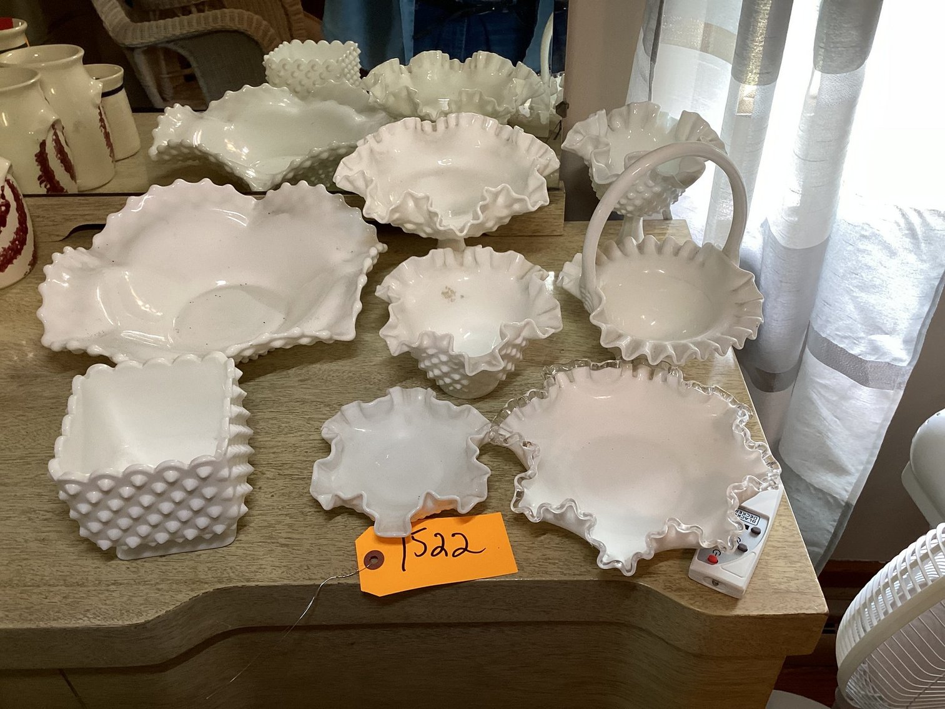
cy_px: 354
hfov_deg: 58.3
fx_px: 846
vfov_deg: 45.4
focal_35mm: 31
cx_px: 472
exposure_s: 1/60
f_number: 2.4
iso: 80
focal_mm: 3.3
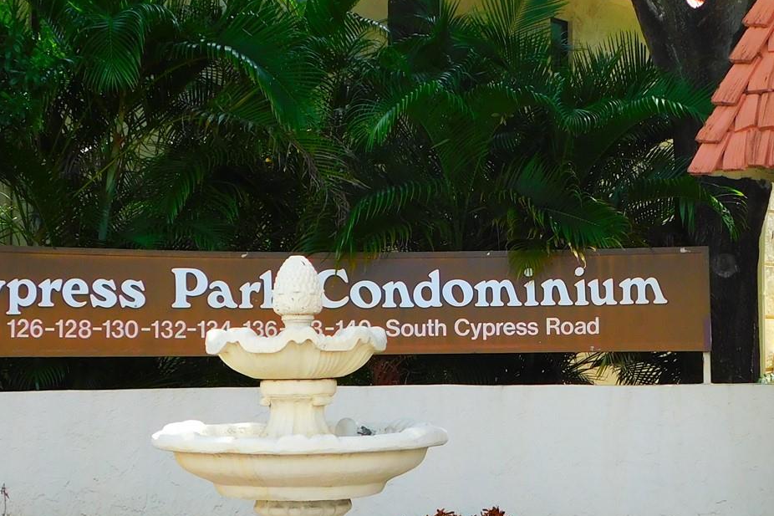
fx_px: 1483
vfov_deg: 19.7
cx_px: 494
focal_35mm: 69
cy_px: 259
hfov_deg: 29.1
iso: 125
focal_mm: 5.3
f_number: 3.2
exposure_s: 1/320
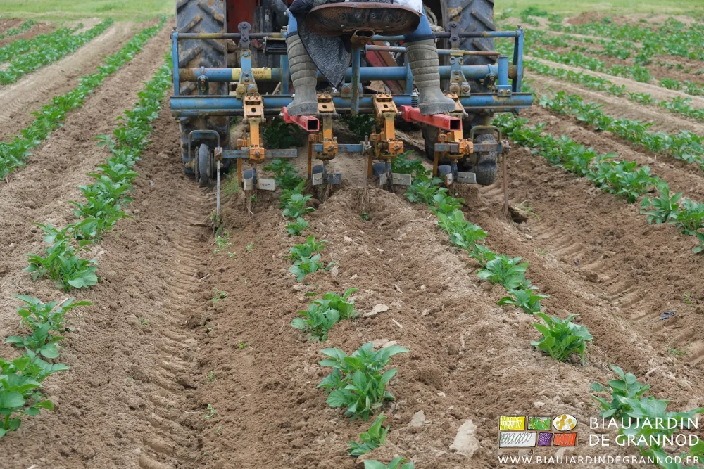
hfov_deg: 32.9
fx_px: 1193
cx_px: 352
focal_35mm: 61
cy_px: 234
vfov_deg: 22.3
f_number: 5.6
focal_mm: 40.7
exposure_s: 1/120
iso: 160
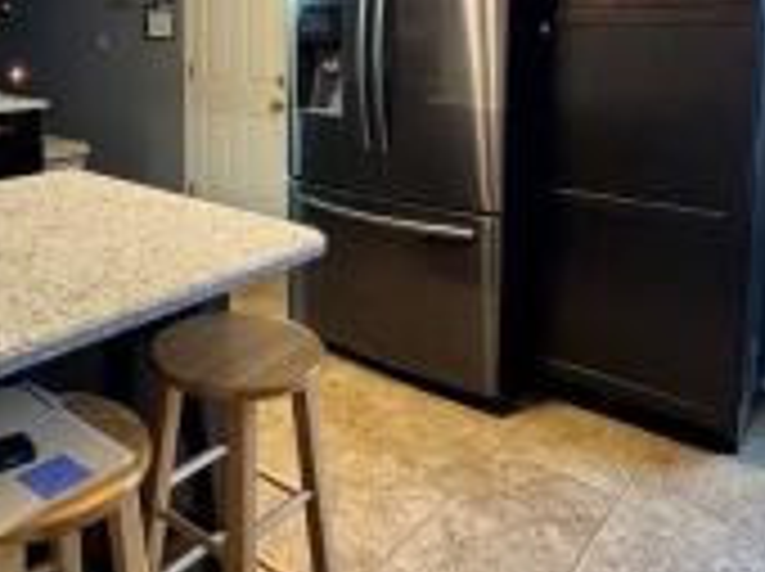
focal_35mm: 33
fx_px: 728
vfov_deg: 40.6
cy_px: 95
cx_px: 212
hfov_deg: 53.4
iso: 800
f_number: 2.2
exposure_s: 1/60
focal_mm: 2.22
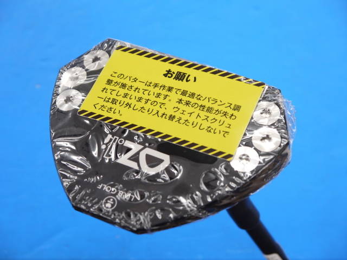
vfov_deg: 17.6
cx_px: 174
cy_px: 130
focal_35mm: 84
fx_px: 842
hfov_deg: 23.3
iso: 640
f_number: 5.6
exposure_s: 1/80
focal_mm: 42
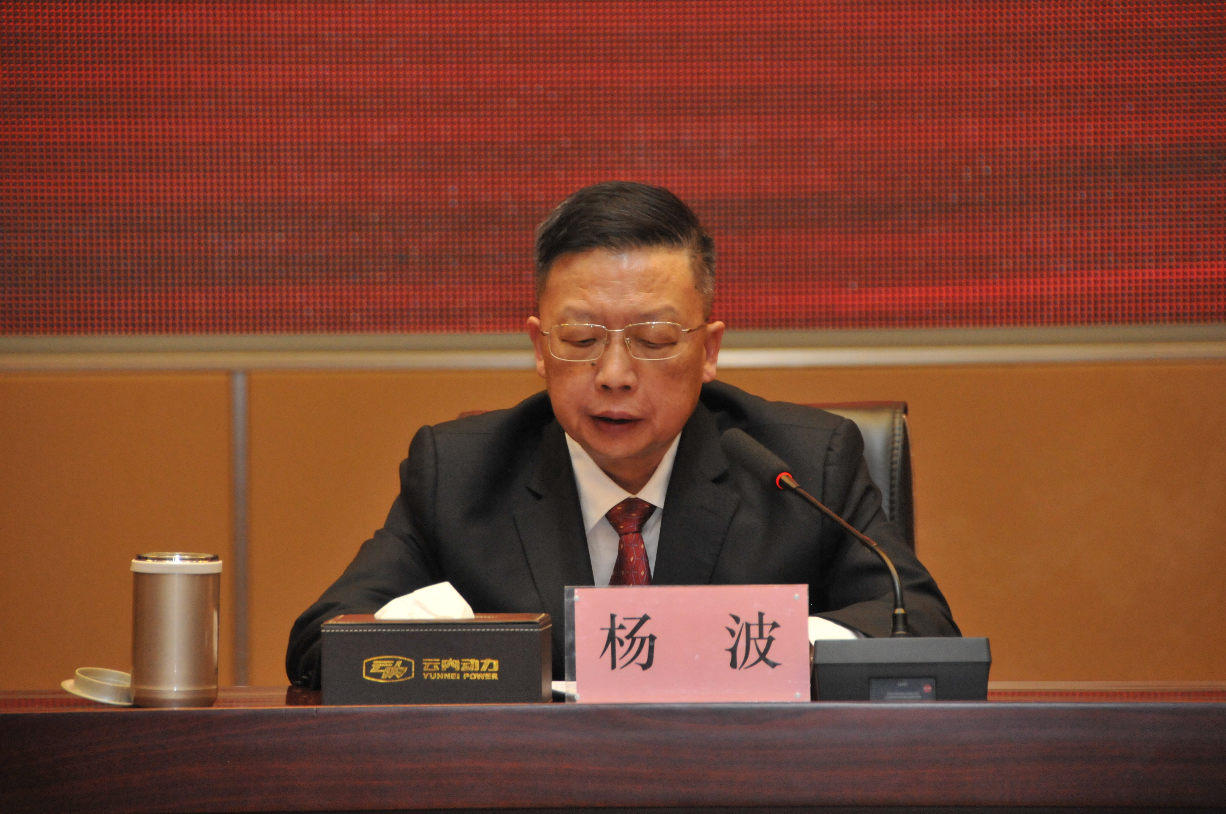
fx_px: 8674
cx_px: 613
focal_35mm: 255
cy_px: 407
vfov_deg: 5.4
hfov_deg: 8.1
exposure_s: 1/60
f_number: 5.6
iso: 1600
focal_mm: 170
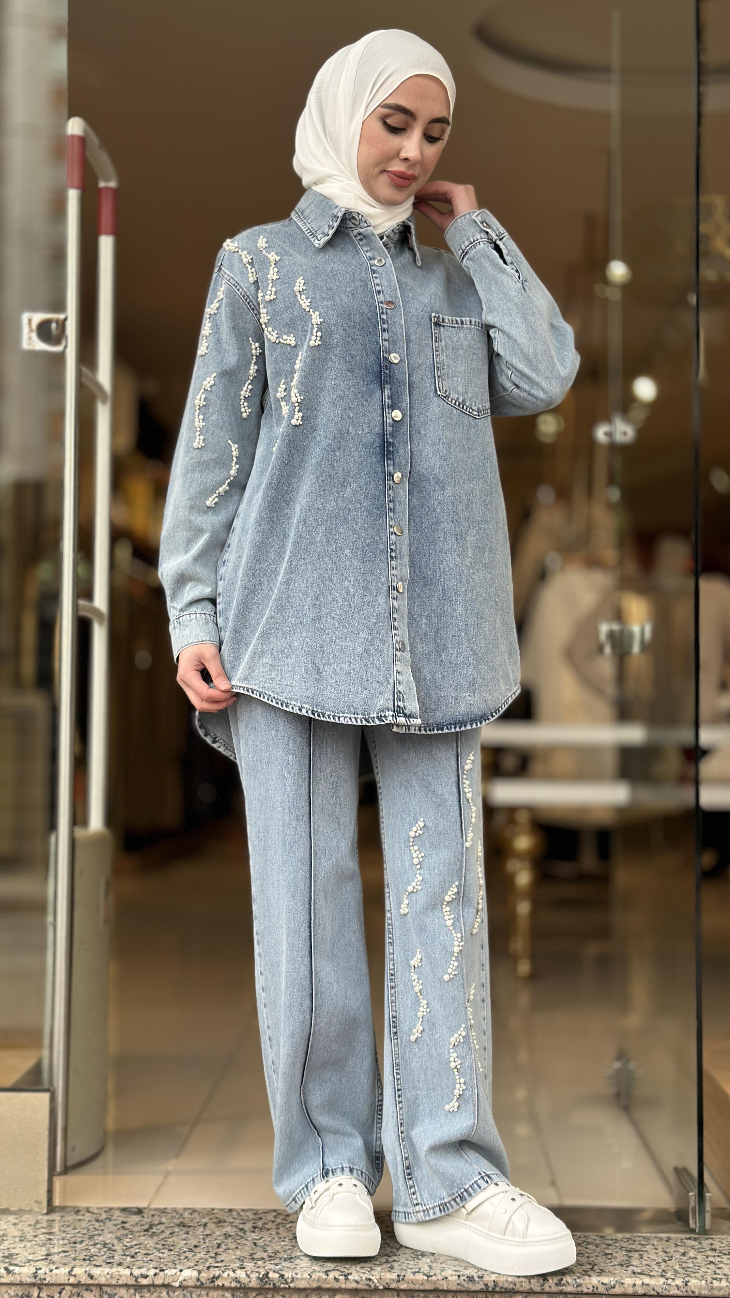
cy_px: 652
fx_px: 1824
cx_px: 349
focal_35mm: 53
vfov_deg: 39.2
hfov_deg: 22.6
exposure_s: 1/407
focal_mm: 6.86
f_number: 1.78
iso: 80
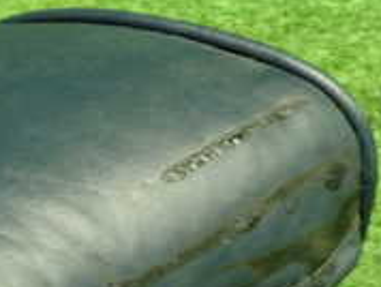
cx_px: -98
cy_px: 473
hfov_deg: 18.2
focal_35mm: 101
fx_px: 1113
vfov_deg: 13.5
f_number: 2.3
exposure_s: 1/30
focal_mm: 5.4
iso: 400
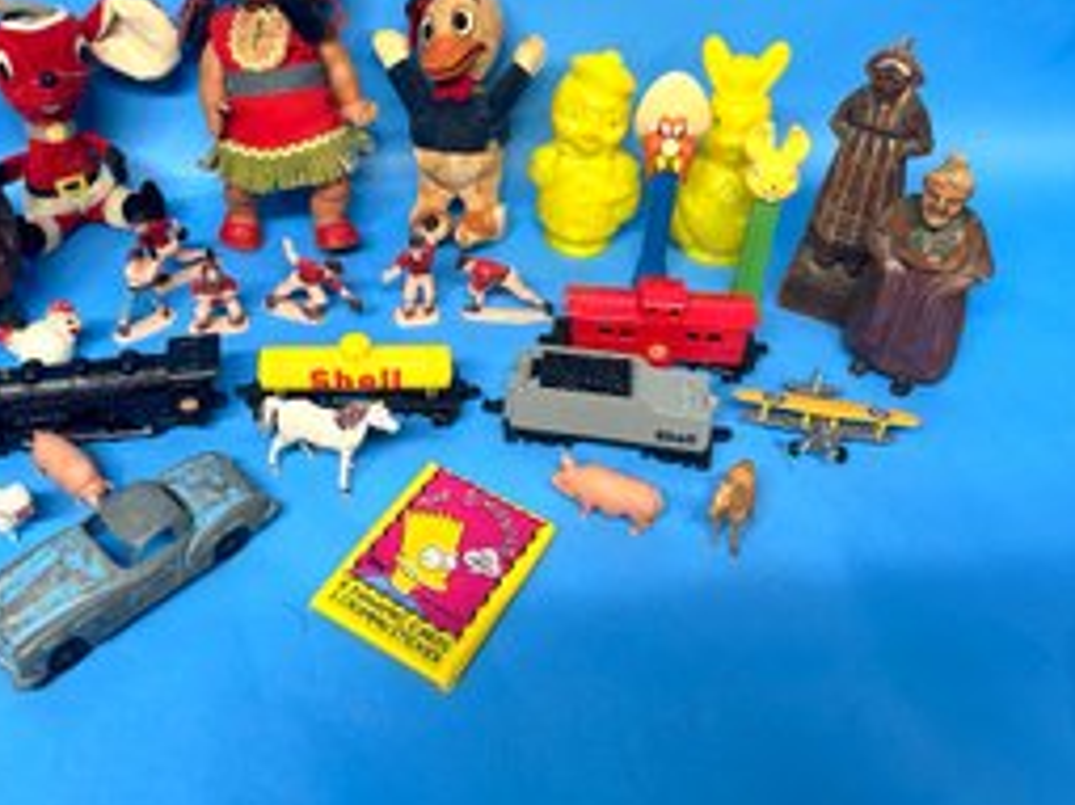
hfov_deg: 52.1
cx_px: 398
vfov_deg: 40.2
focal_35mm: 35
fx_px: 1086
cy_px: 268
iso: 80
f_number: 1.5
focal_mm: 5.7
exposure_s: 1/60
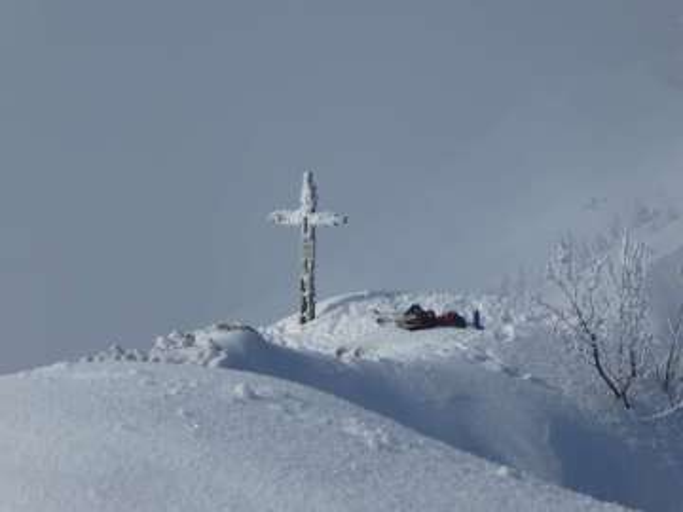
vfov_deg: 12.0
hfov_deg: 15.9
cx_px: 342
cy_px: 256
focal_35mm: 124
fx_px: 2447
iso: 80
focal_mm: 22.3
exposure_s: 1/800
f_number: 7.1
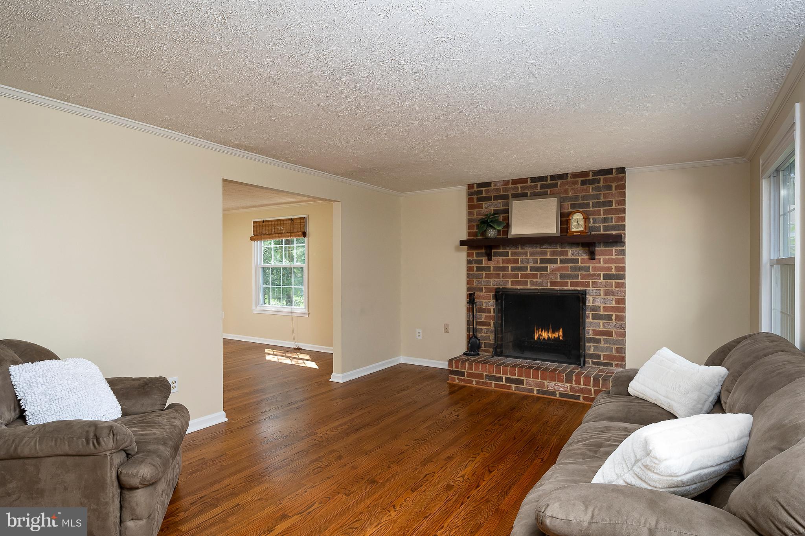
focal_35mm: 20
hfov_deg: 85.4
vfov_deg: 63.2
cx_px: 402
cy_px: 268
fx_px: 436
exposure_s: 1/125
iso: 500
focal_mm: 19.5
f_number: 9
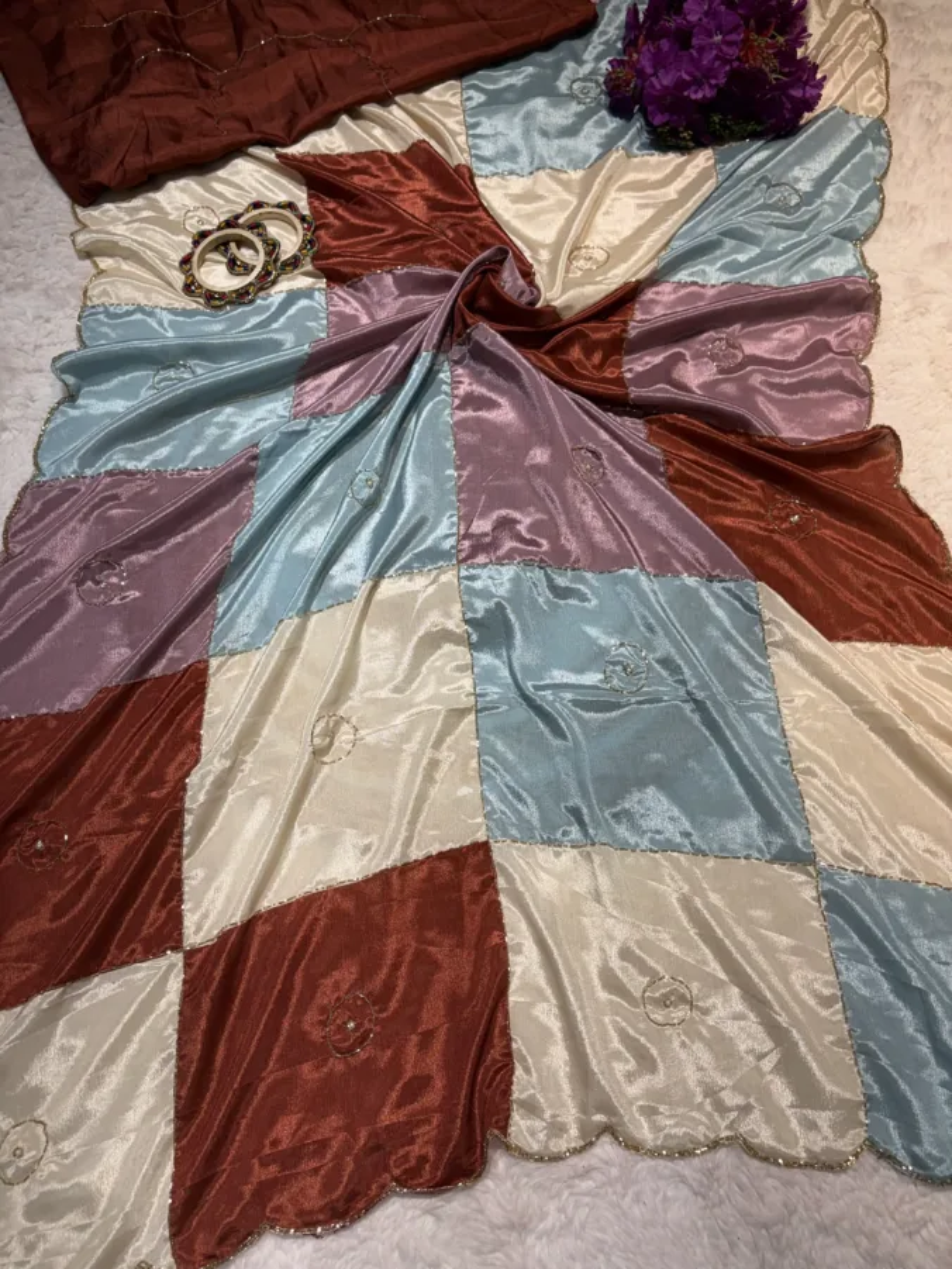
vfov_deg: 67.3
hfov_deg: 53.1
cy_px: 634
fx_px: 953
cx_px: 476
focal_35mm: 26
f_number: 1.6
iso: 32
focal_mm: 5.96
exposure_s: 1/147
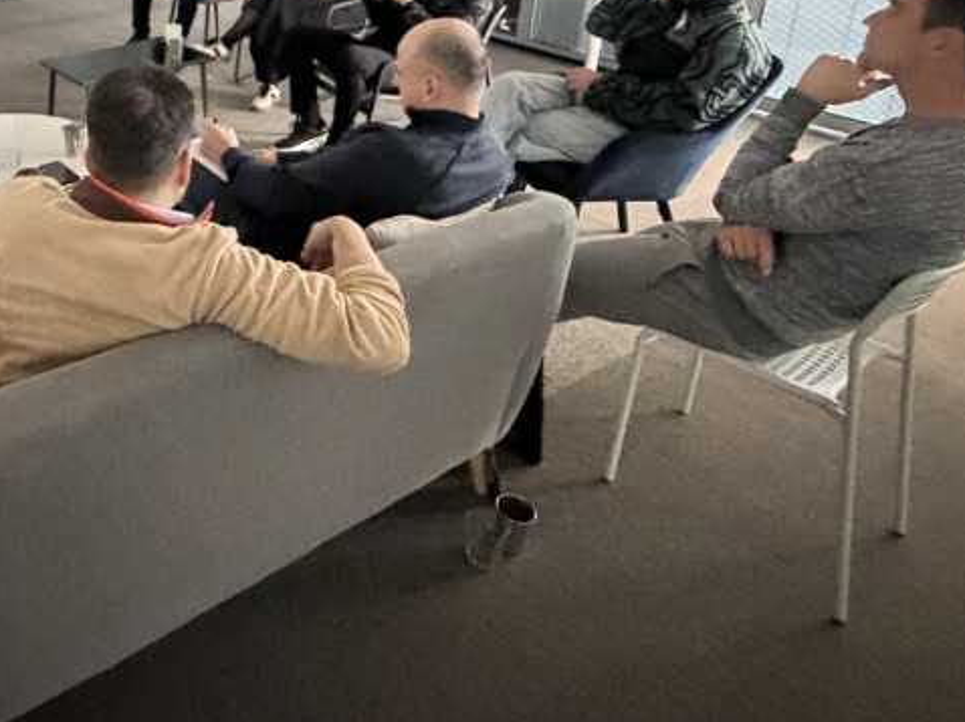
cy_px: 67
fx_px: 836
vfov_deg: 42.7
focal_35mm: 30
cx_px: 155
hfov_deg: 54.6
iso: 1250
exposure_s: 1/40
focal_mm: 2.22
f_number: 2.2
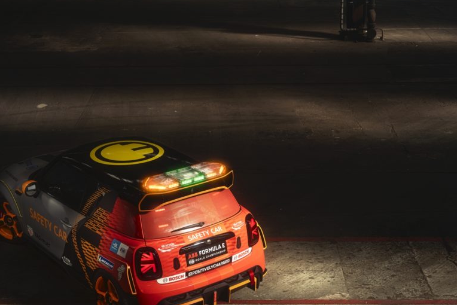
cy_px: 196
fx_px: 851
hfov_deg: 30.0
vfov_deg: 20.3
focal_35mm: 67
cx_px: 181
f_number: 5.6
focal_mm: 50
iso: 100
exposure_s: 1/30
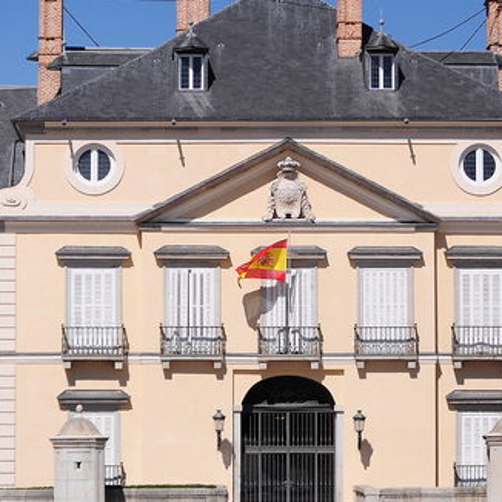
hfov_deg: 10.7
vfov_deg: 10.7
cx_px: 293
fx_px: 2691
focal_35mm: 164
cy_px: 242
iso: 250
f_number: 5
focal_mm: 70
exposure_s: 1/3200
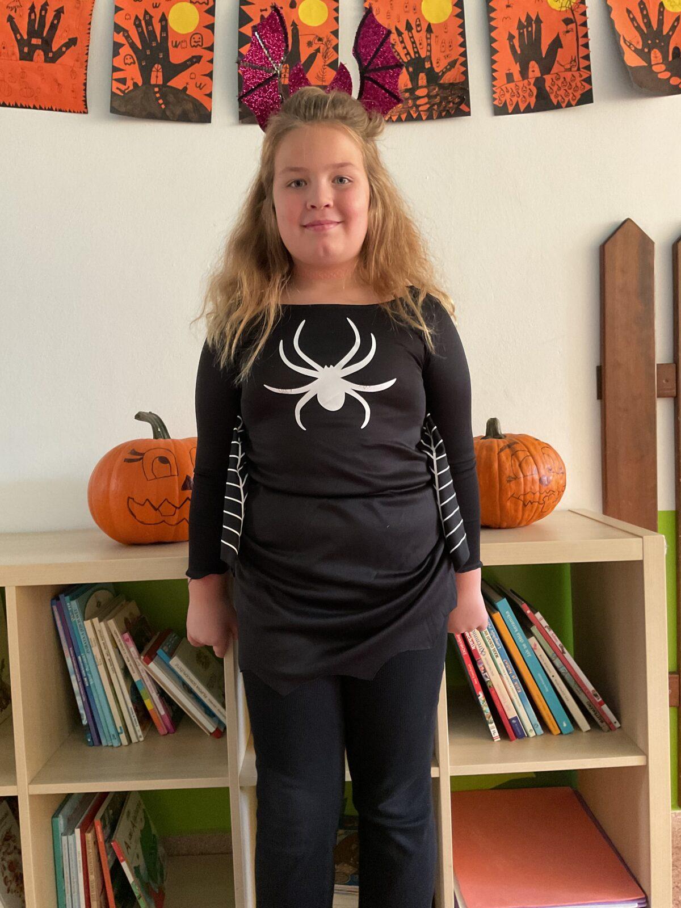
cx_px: 340
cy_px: 454
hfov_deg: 48.2
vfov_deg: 61.7
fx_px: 761
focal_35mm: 29
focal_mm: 3
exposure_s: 1/33
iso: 320
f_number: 1.8
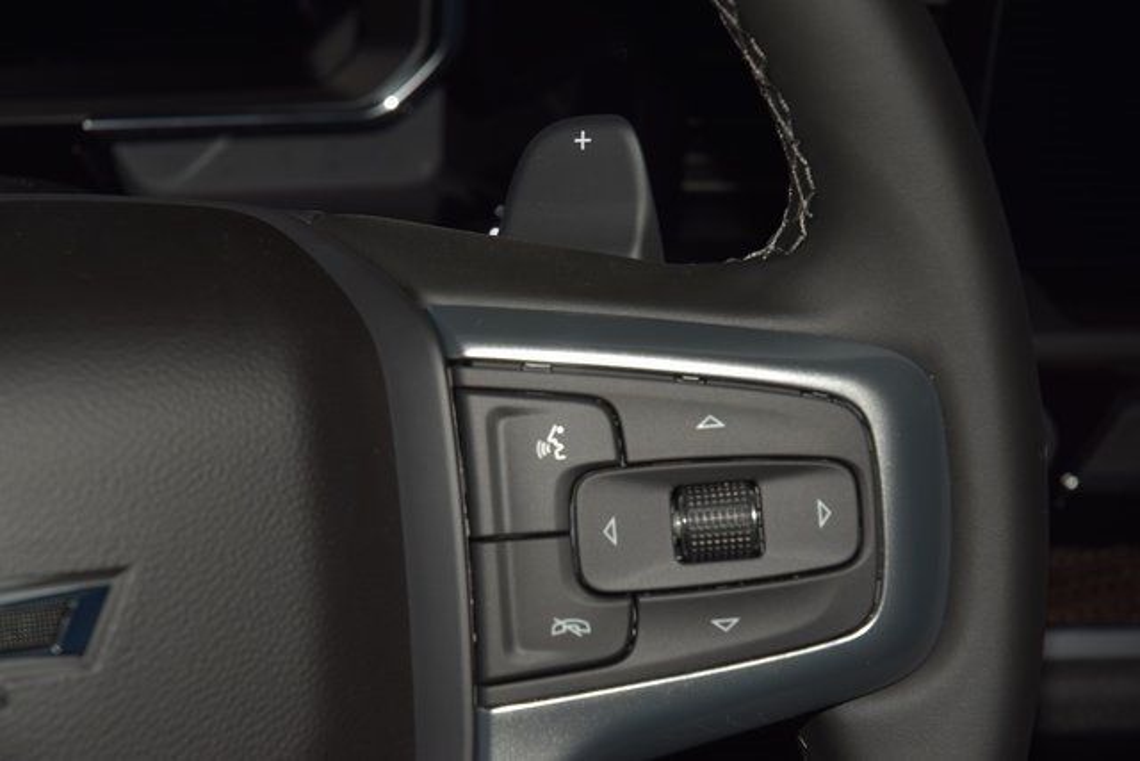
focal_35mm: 105
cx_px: 570
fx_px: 3326
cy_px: 380
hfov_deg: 19.5
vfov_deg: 13.0
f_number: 8
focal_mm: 70
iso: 100
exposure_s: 1/125
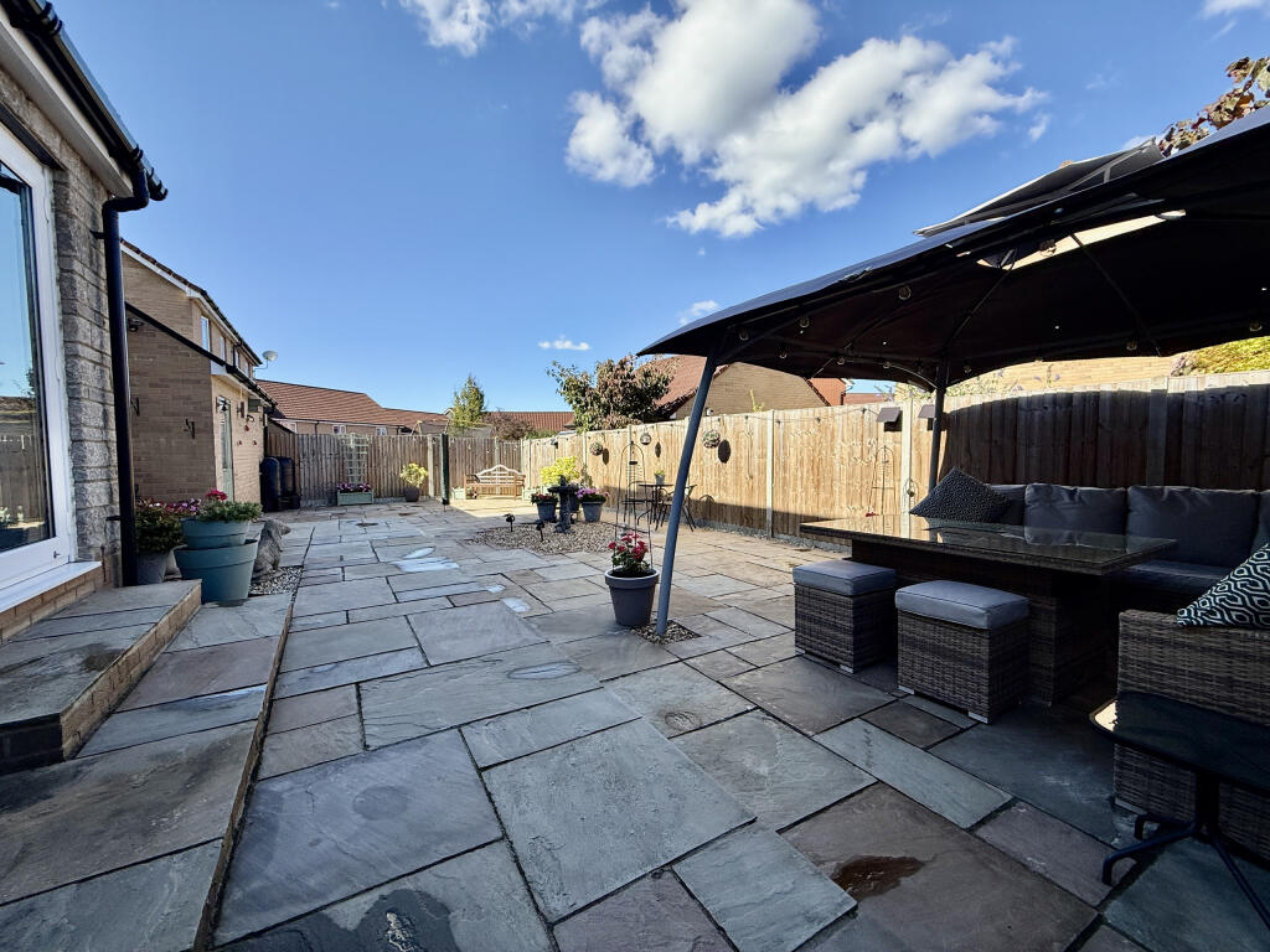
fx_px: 514
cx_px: 635
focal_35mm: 14
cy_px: 476
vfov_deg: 85.7
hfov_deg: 102.1
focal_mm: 2.22
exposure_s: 1/1259
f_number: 2.2
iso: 50
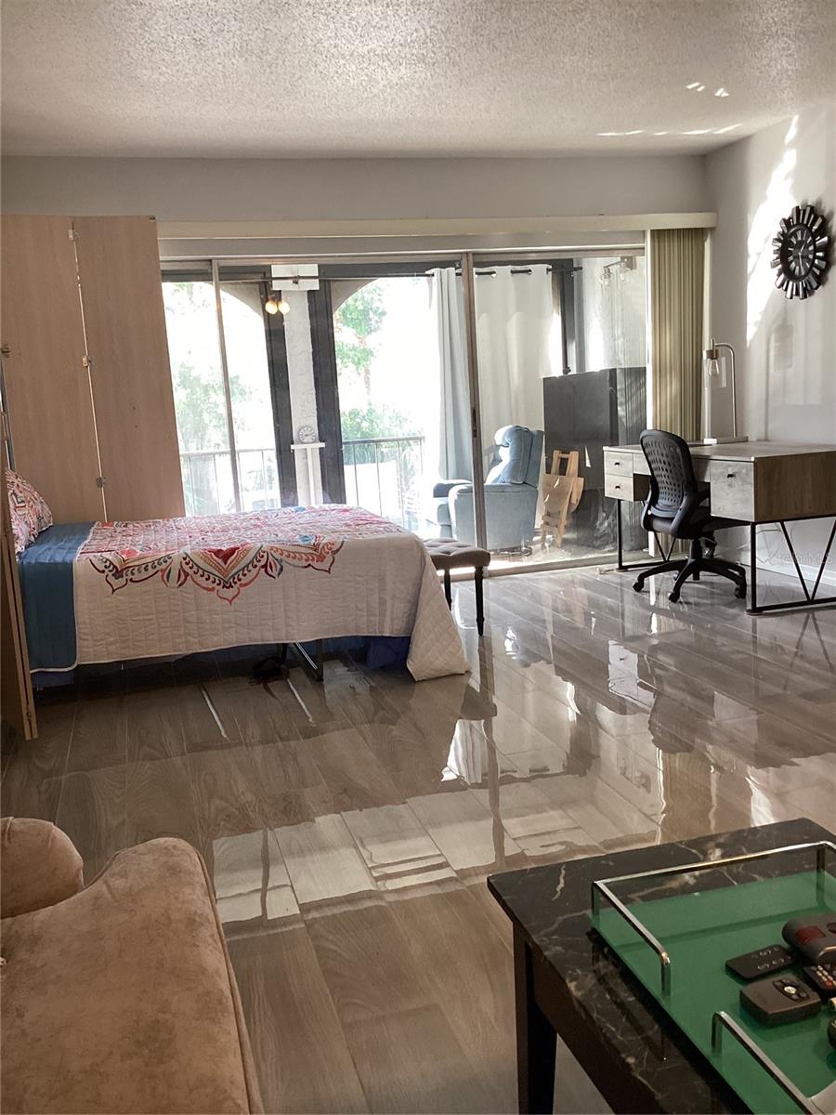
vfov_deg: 58.4
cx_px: 418
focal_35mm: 31
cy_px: 558
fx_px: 998
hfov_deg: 45.4
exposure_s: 1/60
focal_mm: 3.3
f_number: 2.4
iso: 125
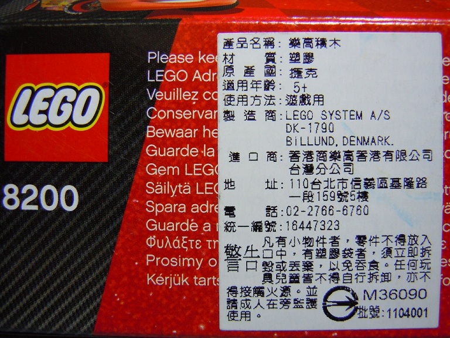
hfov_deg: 42.1
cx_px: 225
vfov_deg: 32.2
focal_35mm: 45
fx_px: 585
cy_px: 169
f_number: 3.8
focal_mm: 8.1
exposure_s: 1/30
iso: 200
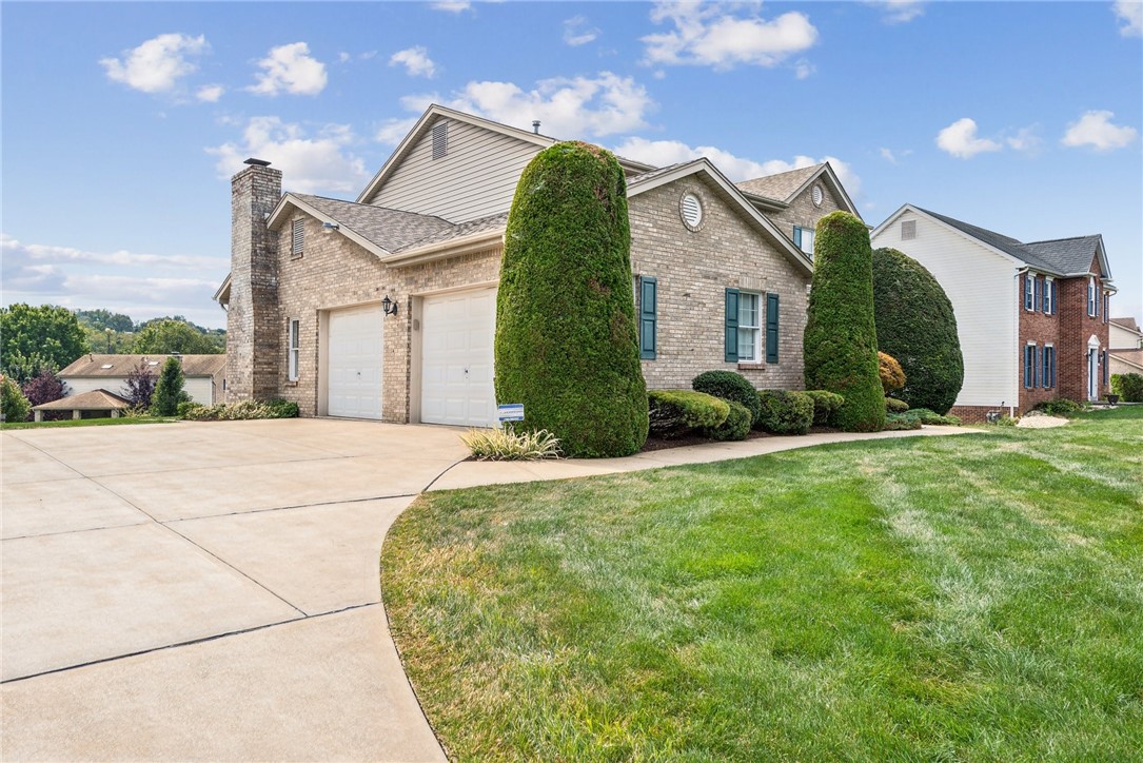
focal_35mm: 24
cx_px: 572
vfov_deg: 53.2
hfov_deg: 73.7
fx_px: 762
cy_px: 382
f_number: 11
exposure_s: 1/13
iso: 50
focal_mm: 24
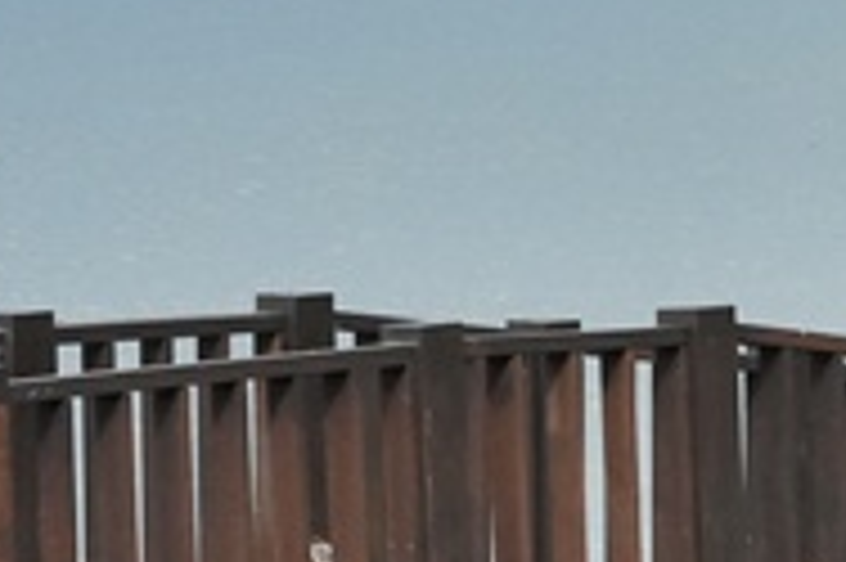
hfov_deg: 5.3
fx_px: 8969
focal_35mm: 382
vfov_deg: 3.6
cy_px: 250
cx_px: 1516
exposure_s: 1/3200
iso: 3200
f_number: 10
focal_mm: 70
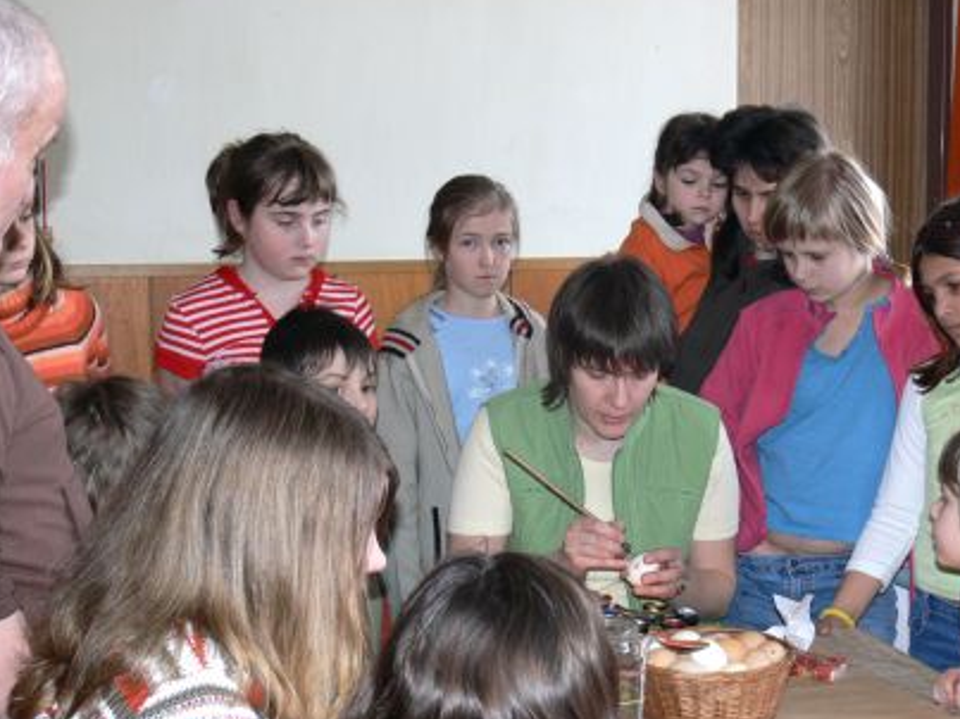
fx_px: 1858
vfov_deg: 21.9
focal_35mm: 67
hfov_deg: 28.9
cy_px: 415
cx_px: 591
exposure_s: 1/30
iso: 100
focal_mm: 11.4
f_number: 3.2
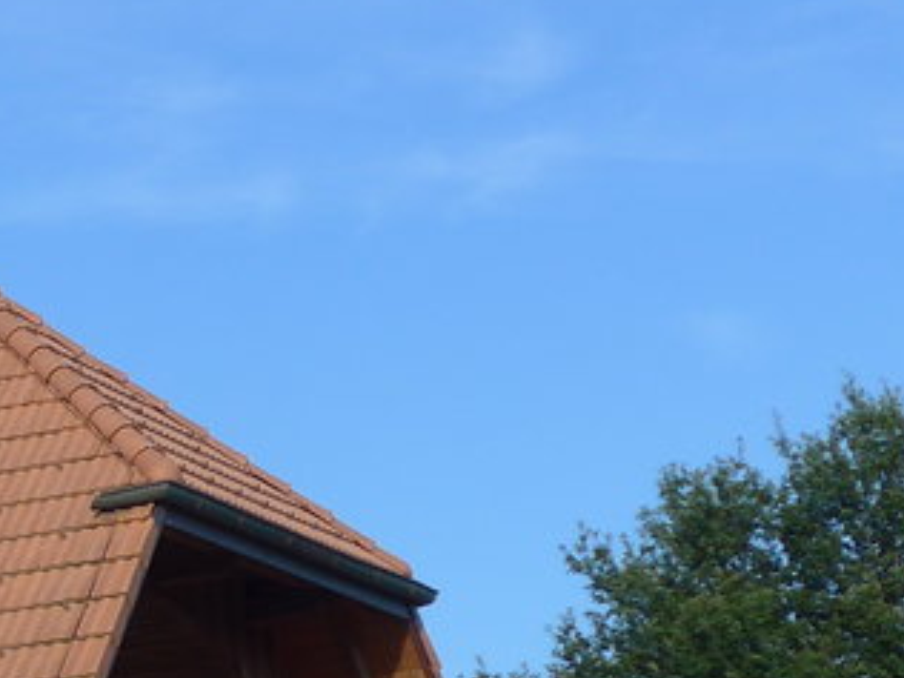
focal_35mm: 148
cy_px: 698
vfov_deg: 9.9
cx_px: -509
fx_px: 3865
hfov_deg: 12.6
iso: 80
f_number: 2.8
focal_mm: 8
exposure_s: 1/1000
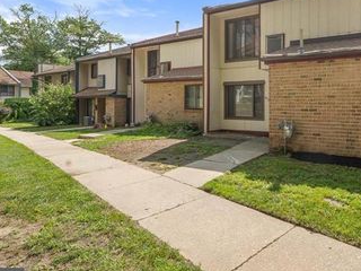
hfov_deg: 69.3
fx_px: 250
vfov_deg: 56.1
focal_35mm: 24
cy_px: 100
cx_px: 245
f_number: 8
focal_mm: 16
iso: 320
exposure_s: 1/500
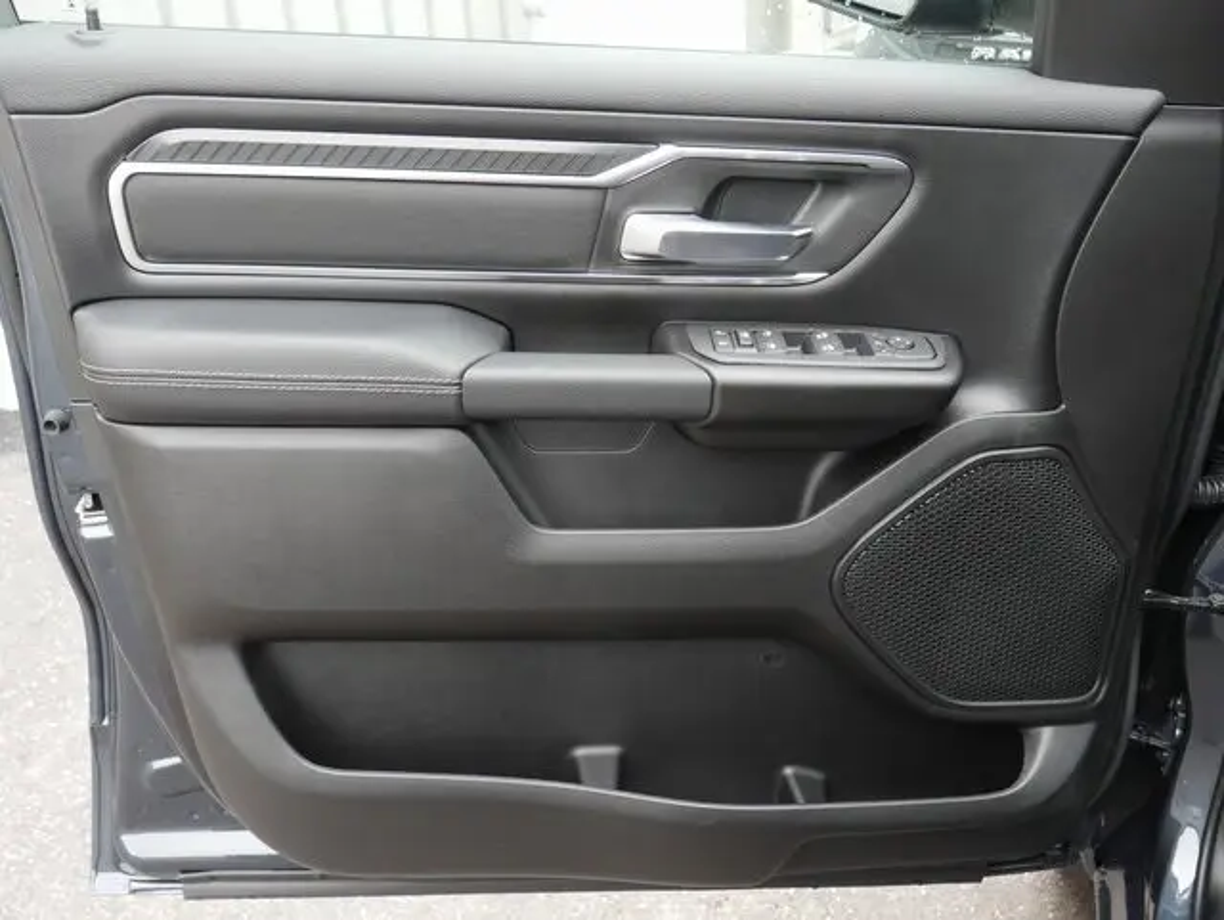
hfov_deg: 56.8
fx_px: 1132
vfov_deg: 44.2
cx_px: 612
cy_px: 460
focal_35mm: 32
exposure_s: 1/60
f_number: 5
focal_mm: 16
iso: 640
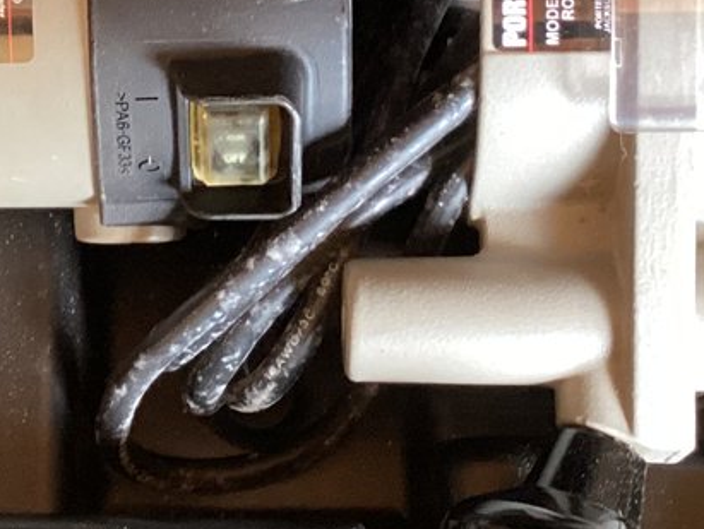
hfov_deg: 17.2
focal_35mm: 114
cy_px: 1
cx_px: 222
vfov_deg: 12.8
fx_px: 2320
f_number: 2.4
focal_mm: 3.3
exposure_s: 1/60
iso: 400
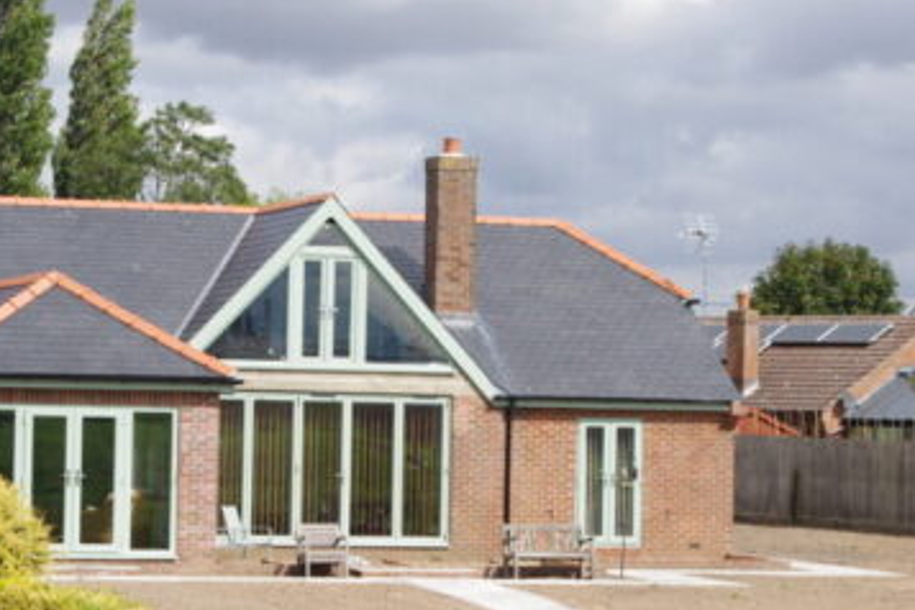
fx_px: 3278
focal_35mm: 129
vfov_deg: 10.6
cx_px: 346
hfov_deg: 15.9
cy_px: 360
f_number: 8
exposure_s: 1/500
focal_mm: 48
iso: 200
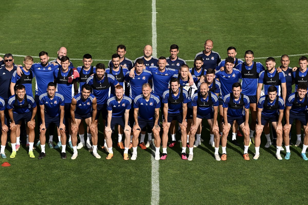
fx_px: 599
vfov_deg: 19.4
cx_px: 154
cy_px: 102
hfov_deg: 28.9
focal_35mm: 70
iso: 400
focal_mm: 70
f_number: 5.6
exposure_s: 1/3200
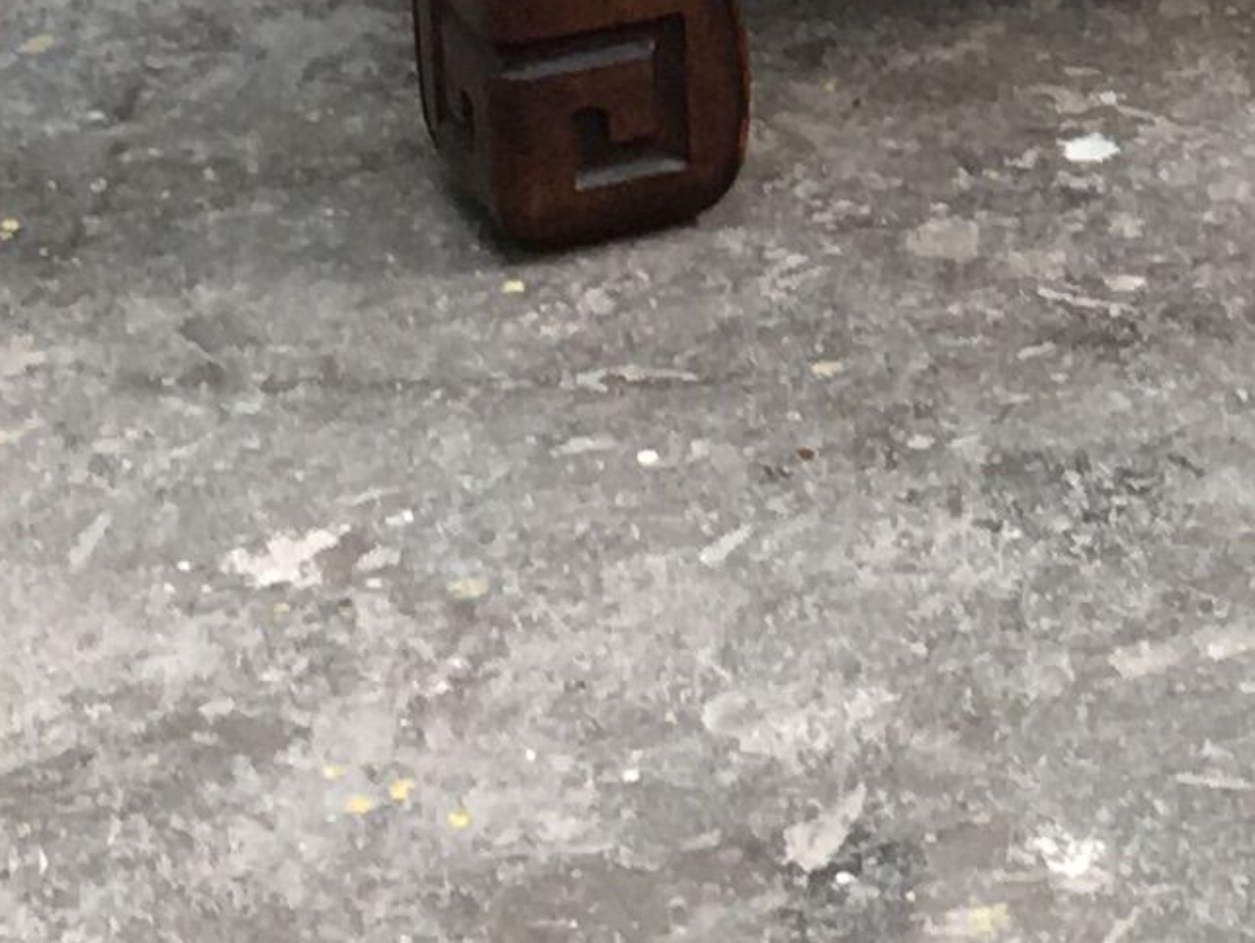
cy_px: -415
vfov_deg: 8.0
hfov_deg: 10.6
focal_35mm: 182
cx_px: 1666
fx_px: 6601
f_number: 2.2
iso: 32
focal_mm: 4.15
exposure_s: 1/50
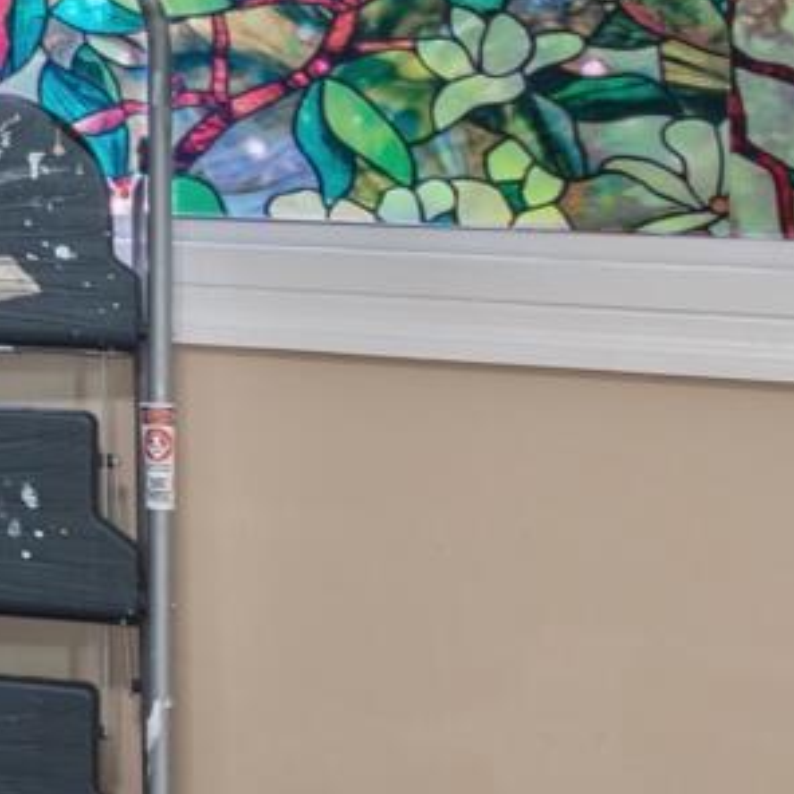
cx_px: -1921
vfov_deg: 13.2
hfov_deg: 9.2
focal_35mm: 129
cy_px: -126
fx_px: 3348
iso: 100
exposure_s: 1
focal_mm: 10
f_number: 4.5
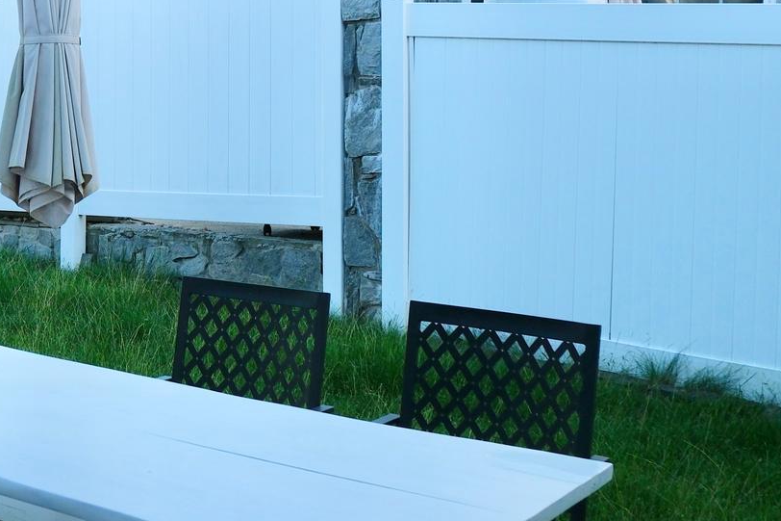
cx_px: 64
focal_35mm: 58
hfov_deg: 32.6
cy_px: 161
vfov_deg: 23.2
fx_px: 1258
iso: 640
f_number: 3.5
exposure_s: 1/1600
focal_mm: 15
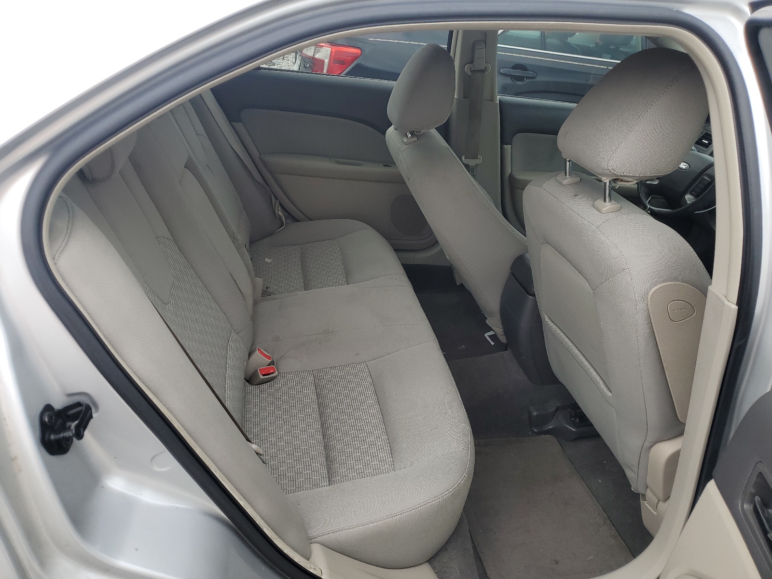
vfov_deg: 53.1
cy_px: 290
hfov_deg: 67.3
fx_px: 580
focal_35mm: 26
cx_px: 386
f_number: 1.5
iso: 50
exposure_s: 1/357
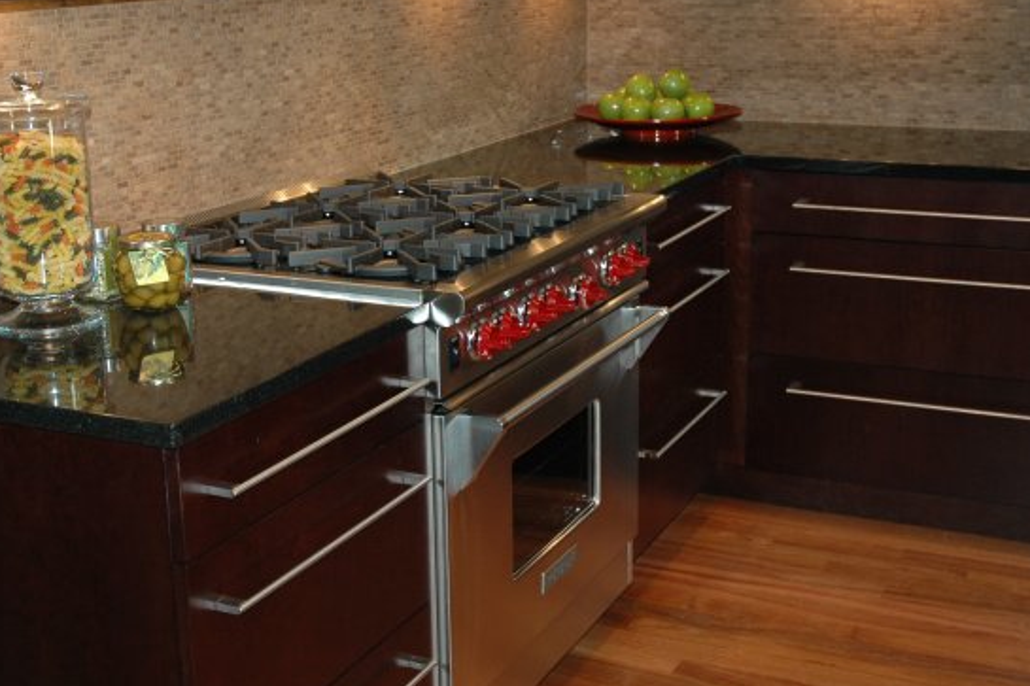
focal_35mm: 55
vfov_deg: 24.8
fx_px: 1561
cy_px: 321
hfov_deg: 36.5
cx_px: 472
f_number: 4
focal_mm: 31
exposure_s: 1/60
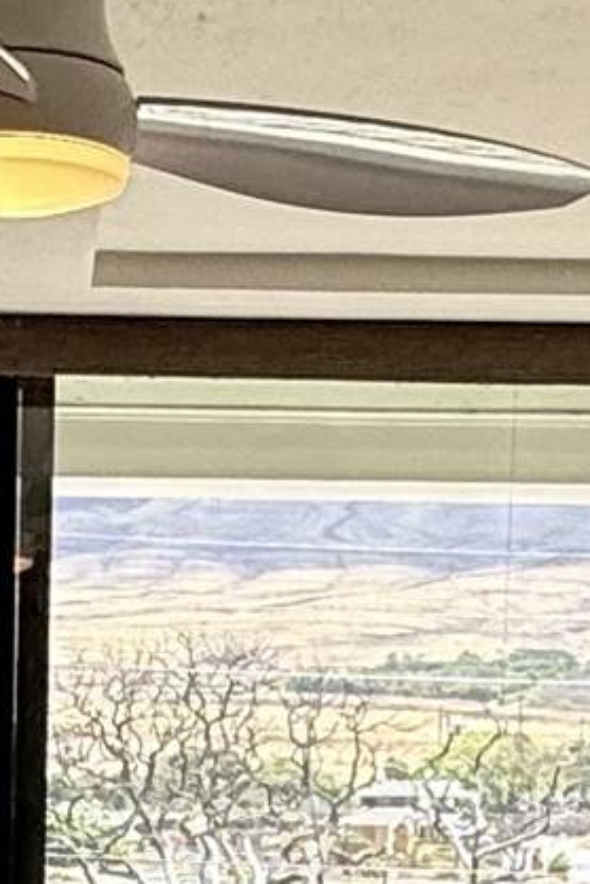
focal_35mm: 107
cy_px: 1174
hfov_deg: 12.7
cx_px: 104
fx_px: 2628
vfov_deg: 17.8
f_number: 2.2
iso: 50
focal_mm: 2.22
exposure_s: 1/235
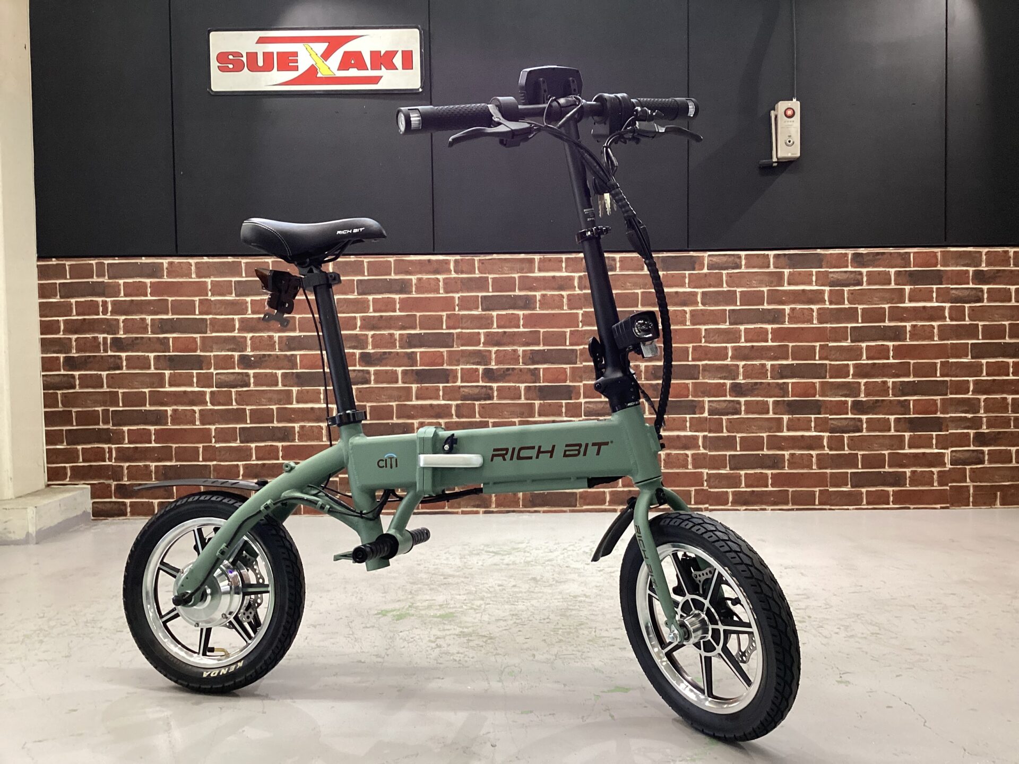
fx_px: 913
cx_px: 510
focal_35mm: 31
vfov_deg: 45.4
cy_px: 382
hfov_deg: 58.4
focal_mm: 3.3
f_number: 2.4
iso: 160
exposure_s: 1/60
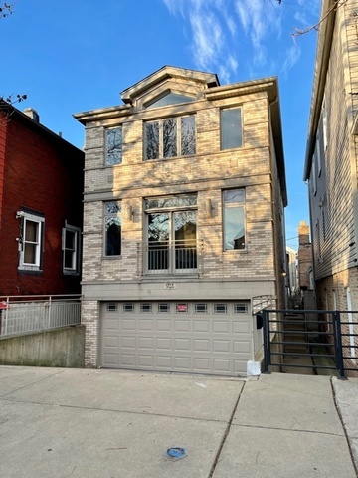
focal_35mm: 26
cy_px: 239
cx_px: 179
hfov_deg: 53.1
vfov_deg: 67.3
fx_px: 359
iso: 32
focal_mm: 5.1
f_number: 1.6
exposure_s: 1/1140
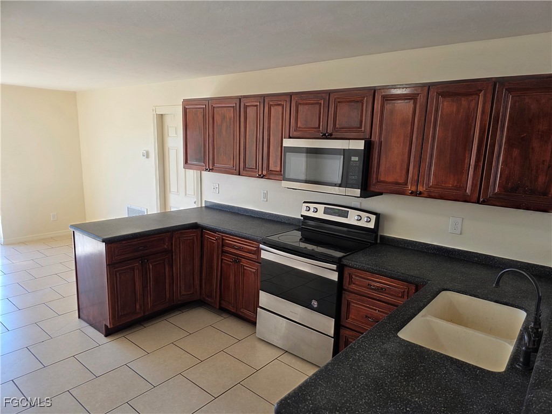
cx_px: 276
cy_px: 207
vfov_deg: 58.9
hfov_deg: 73.9
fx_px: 367
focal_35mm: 23
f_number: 1.7
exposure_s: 1/120
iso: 80
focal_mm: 6.3
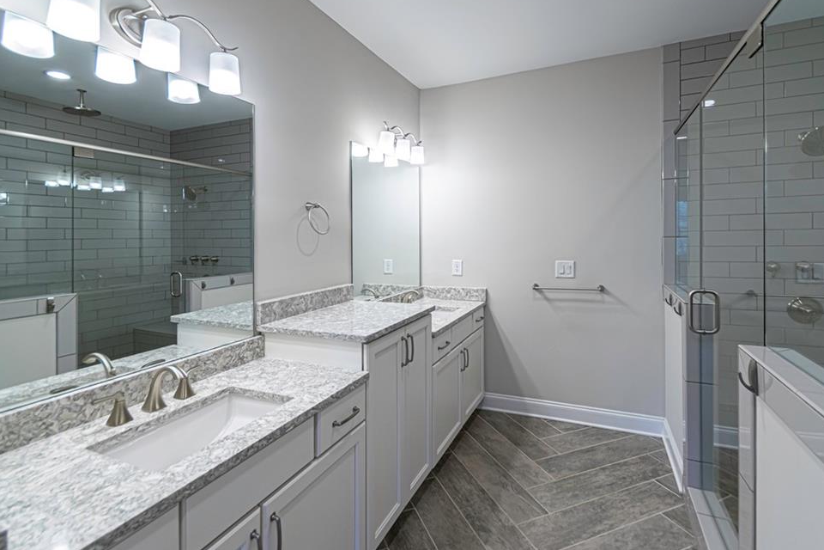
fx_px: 366
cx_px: 424
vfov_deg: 73.7
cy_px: 267
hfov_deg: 96.7
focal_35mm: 16
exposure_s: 1/15
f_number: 8
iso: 200
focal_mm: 10
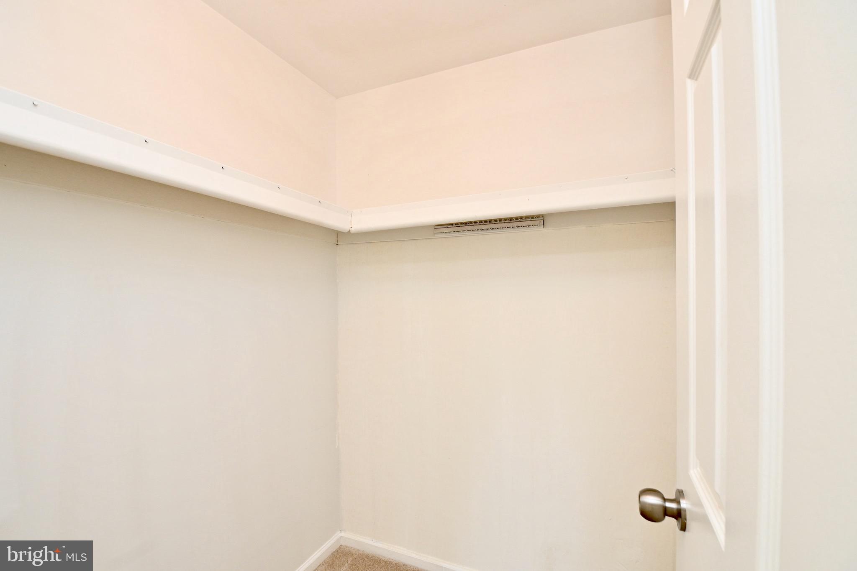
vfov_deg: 77.3
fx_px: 357
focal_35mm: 15
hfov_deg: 100.4
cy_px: 286
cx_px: 428
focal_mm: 10
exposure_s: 1/20
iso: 320
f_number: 7.1
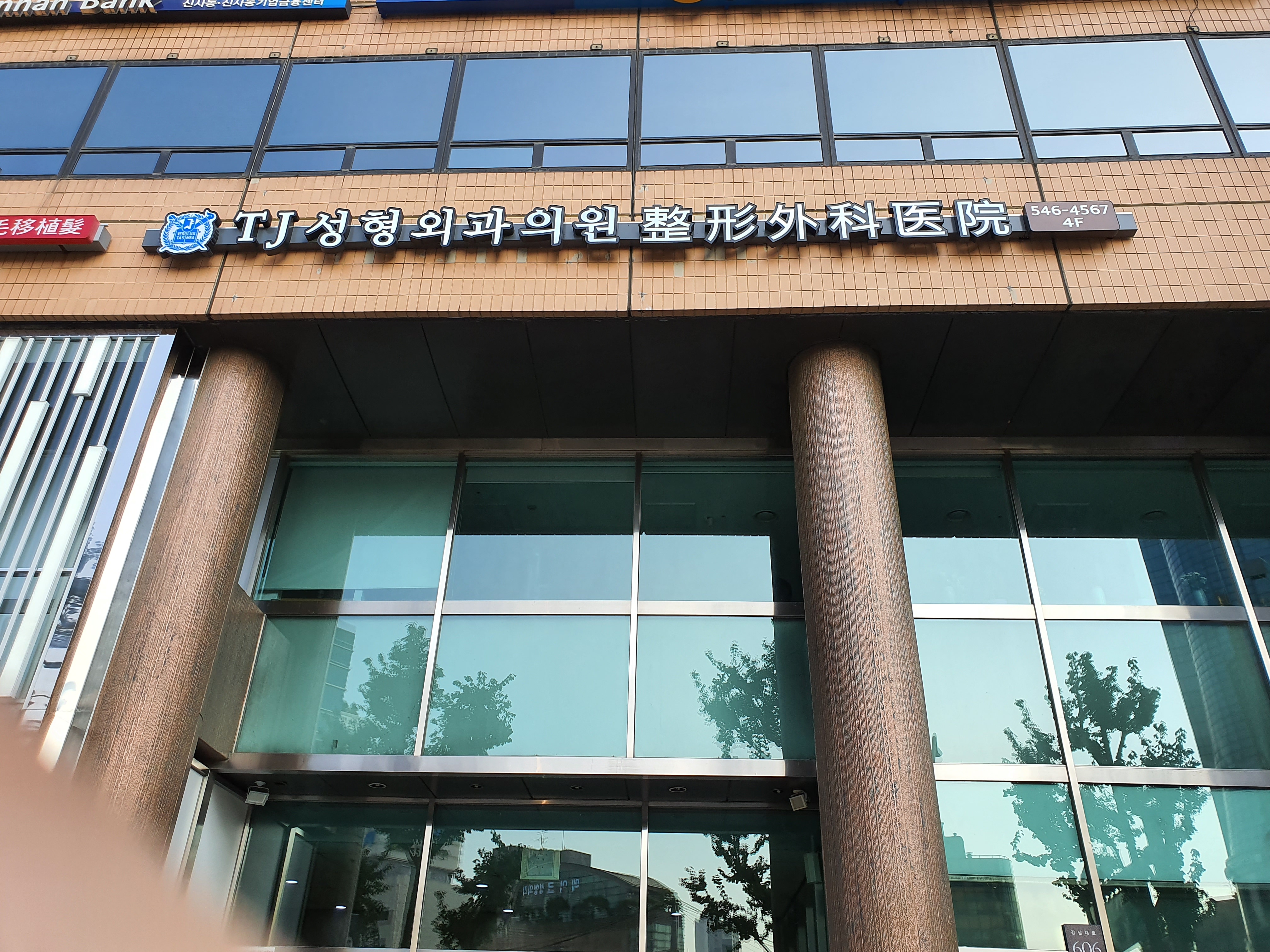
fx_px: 954
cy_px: 476
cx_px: 635
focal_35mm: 26
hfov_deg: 67.3
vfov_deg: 53.1
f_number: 2.4
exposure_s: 1/445
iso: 50
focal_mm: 4.3
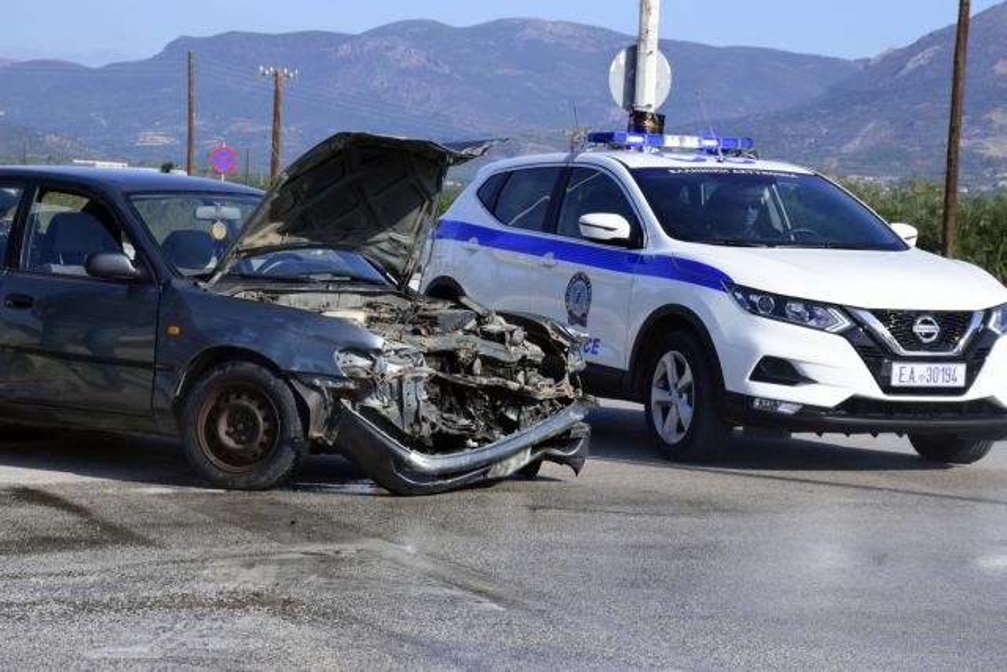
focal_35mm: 105
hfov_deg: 19.5
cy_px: 336
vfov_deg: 13.0
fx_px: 2938
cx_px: 504
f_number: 13
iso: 2000
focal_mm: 70
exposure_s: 1/2500
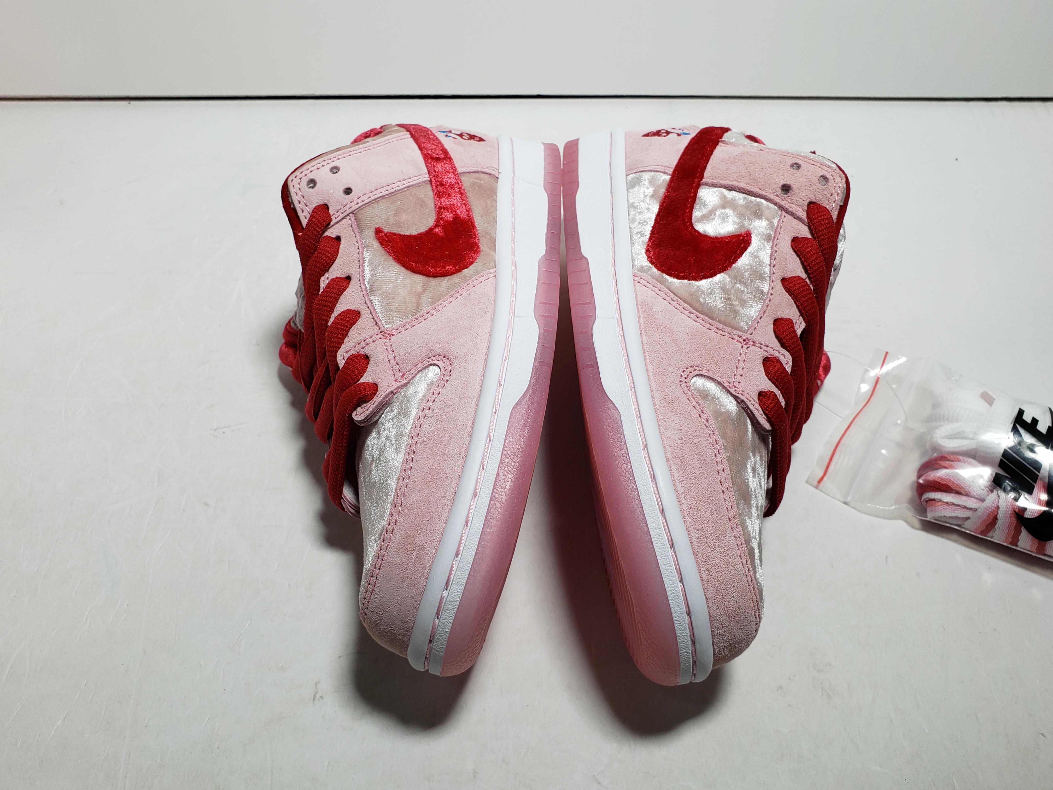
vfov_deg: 53.1
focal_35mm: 26
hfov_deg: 67.3
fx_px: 791
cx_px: 526
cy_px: 395
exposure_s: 1/254
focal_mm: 4.3
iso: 50
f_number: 2.4
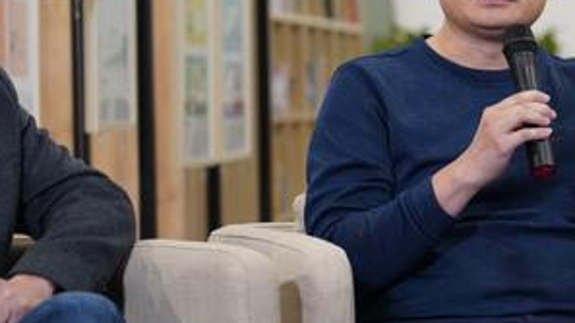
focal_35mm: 204
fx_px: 3110
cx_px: 523
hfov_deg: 10.5
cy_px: 82
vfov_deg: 5.9
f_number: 4
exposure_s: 1/125
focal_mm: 105
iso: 2500
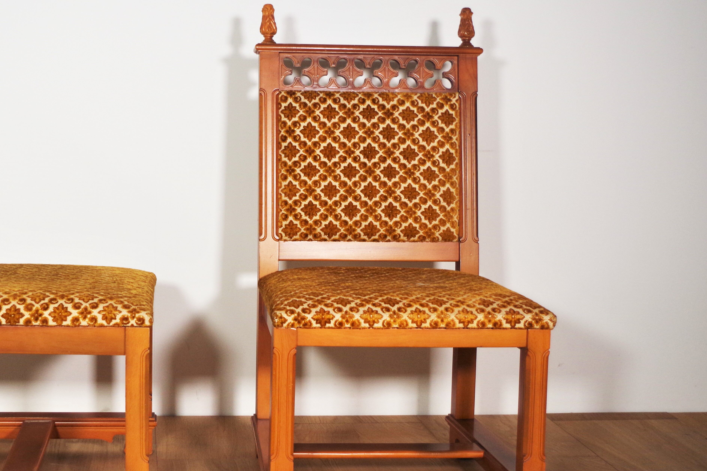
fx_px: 1021
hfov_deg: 37.6
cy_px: 235
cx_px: 219
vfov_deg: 26.0
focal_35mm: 52
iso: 400
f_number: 4
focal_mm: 24.38
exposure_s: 1/60
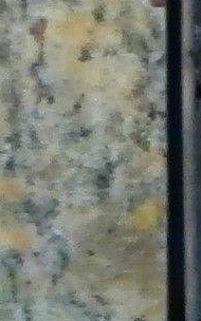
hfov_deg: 1.1
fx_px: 10062
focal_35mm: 1148
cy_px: -136
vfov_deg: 1.8
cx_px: 1446
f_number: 5.4
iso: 160
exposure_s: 1/125
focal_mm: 19.54
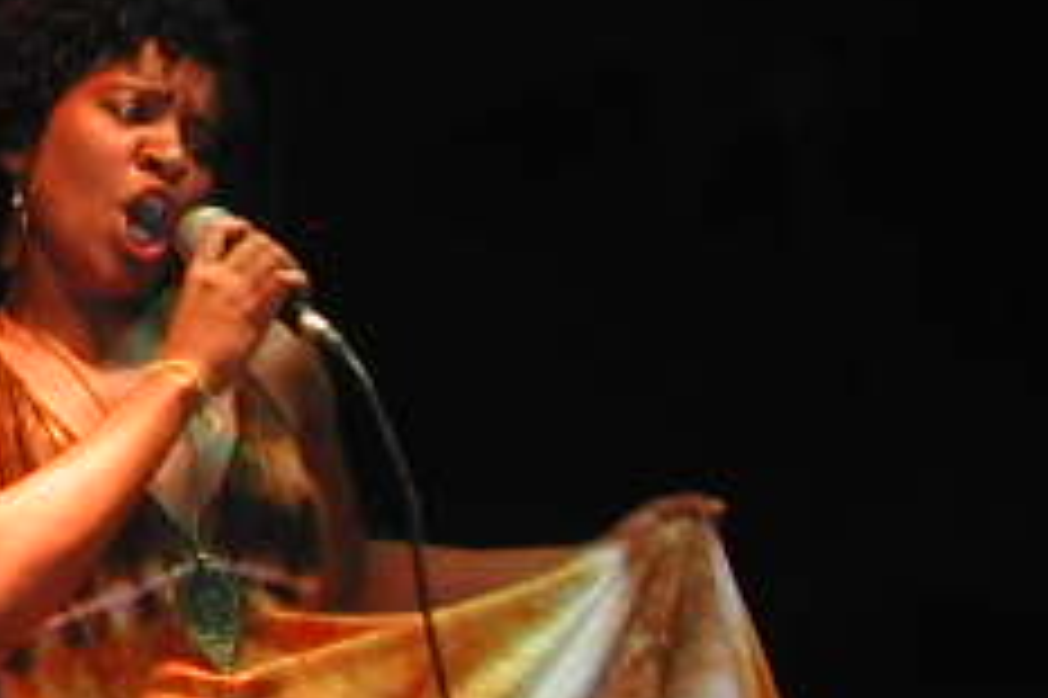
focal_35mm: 174
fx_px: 5062
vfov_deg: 7.9
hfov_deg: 11.3
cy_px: 180
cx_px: -594
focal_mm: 8
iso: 131
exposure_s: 1/60
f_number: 2.8
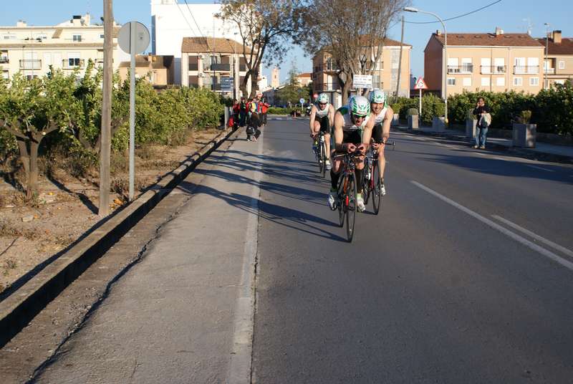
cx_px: 286
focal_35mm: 45
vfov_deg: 30.0
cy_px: 192
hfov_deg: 43.5
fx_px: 717
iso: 100
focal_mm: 30
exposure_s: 1/160
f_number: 9
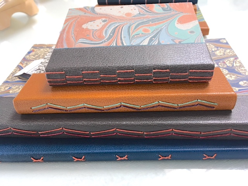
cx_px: 124
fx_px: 208
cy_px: 93
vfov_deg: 48.2
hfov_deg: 61.7
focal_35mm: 29
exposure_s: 1/30
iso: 25
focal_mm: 4.15
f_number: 2.2
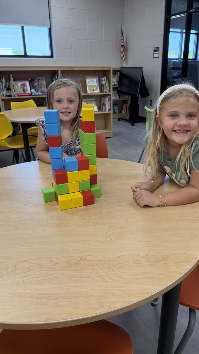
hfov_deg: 42.8
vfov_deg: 69.9
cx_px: 115
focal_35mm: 27
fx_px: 253
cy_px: 174
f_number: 1.78
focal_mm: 6.76
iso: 200
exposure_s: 1/206
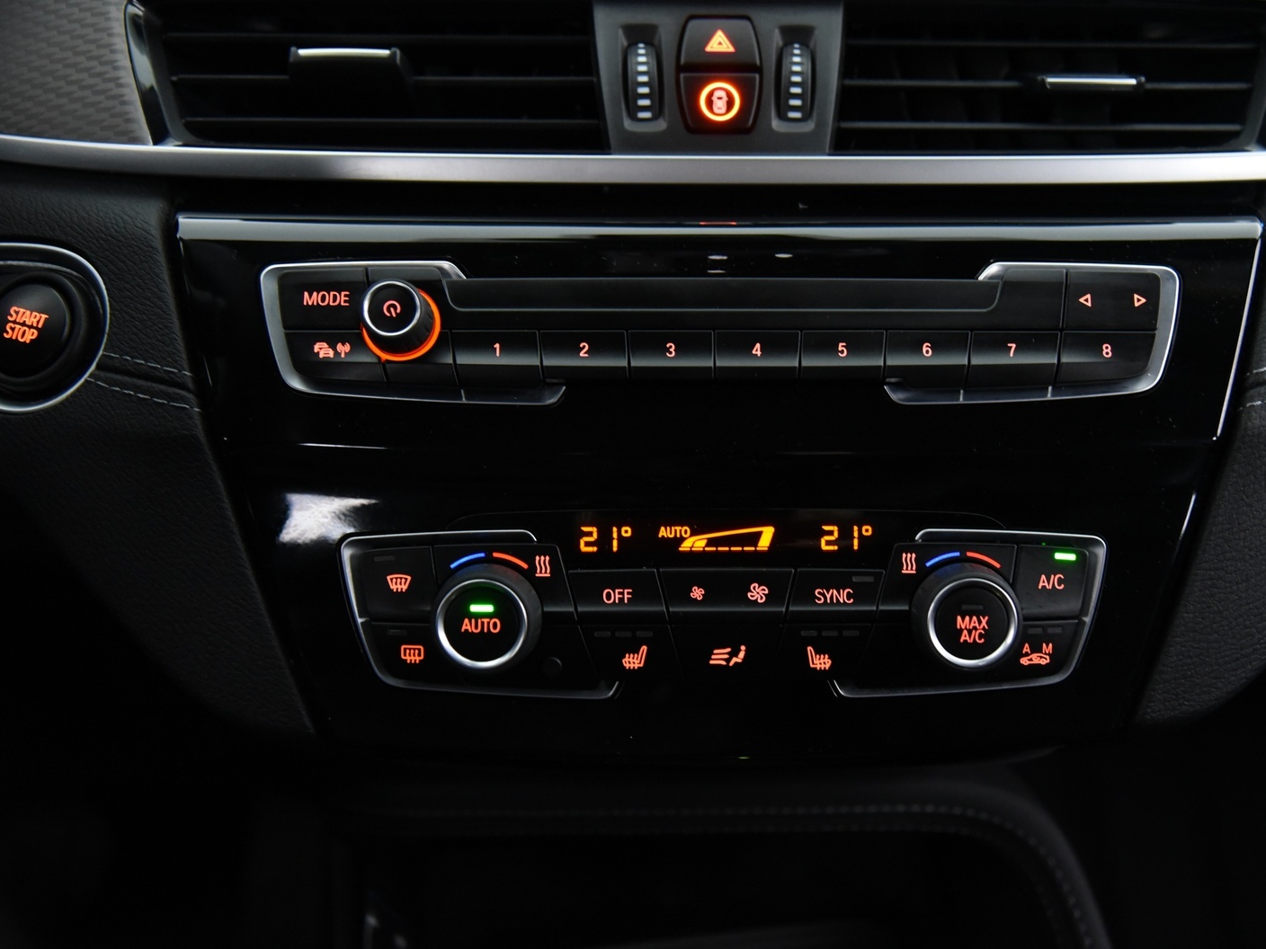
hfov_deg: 44.7
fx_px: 1536
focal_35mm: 42
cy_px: 467
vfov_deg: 34.3
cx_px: 725
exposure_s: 1/20
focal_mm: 38
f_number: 4
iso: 4000
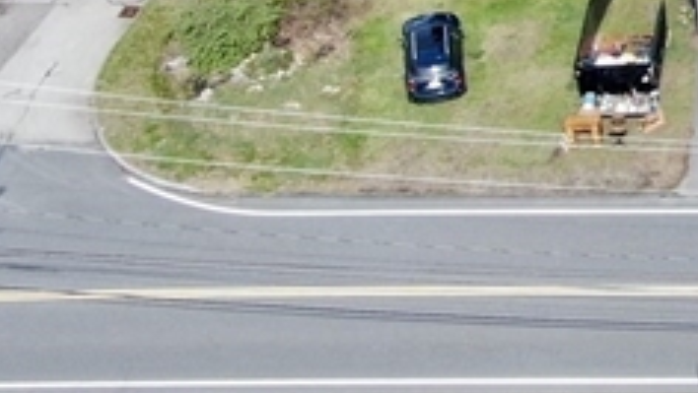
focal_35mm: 137
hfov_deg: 14.1
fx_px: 2537
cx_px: 1195
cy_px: -239
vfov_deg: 8.6
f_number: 3
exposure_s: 1/500
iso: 100
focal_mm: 5
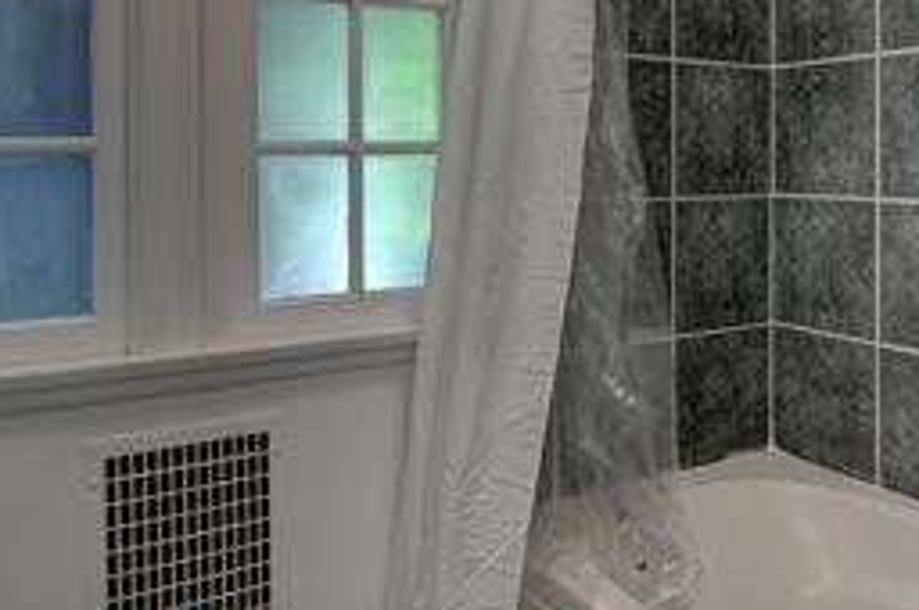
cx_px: 556
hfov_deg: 54.1
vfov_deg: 37.0
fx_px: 892
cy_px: 161
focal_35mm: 35
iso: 100
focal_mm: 14
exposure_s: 1/2
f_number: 11
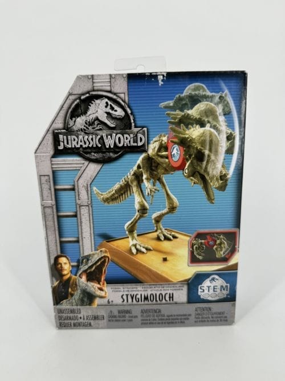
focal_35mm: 24
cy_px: 190
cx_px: 142
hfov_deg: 56.7
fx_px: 264
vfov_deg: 71.7
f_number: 1.78
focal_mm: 6.76
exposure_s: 1/1076
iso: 80
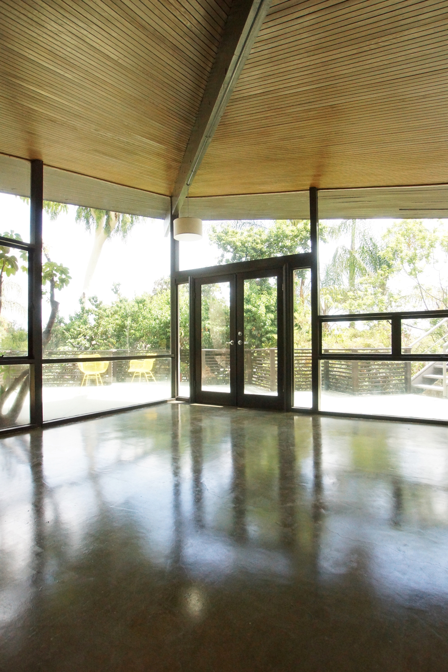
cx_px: 224
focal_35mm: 18
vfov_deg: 90.0
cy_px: 336
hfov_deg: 67.4
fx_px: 336
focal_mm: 12
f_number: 6.3
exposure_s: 1/640
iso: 1600
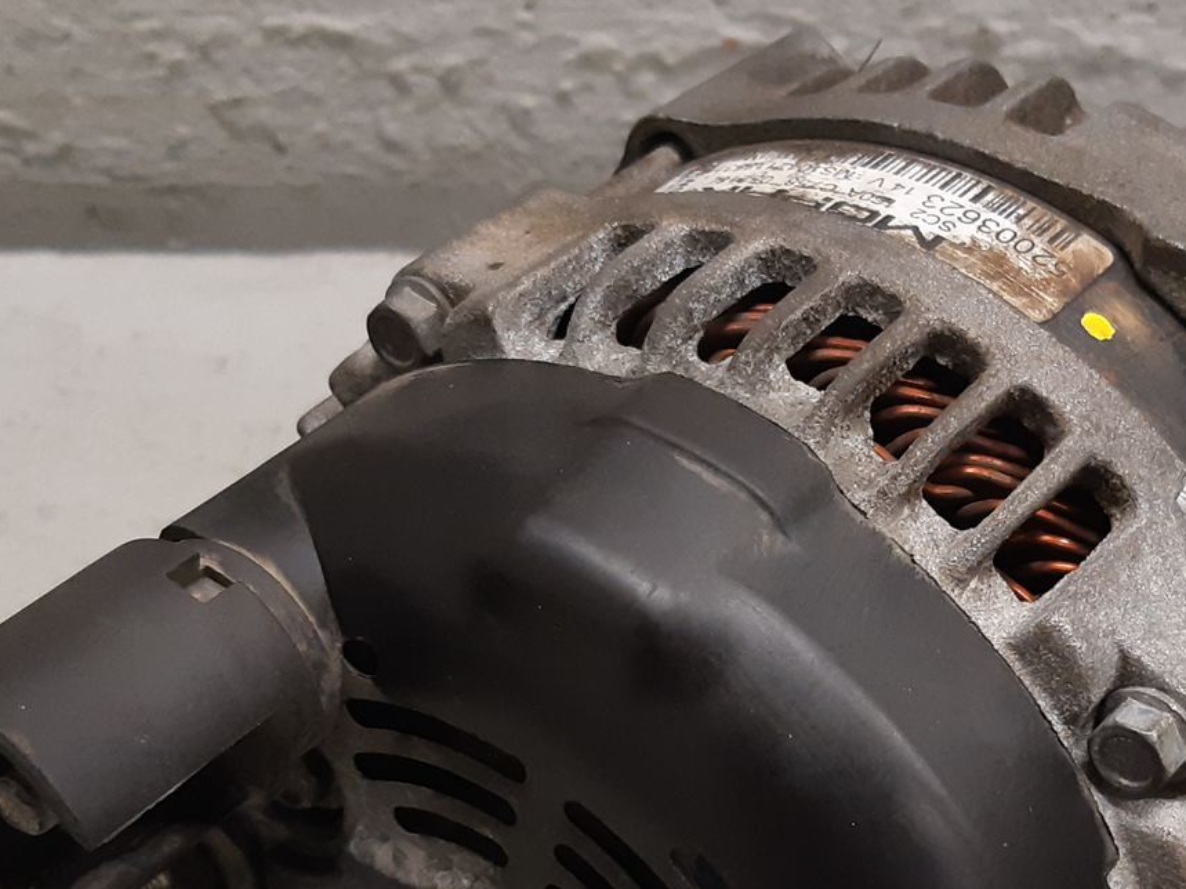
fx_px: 2124
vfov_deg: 23.3
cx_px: 719
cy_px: 723
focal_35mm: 62
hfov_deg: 31.1
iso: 200
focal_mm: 3.93
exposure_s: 1/50
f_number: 1.7
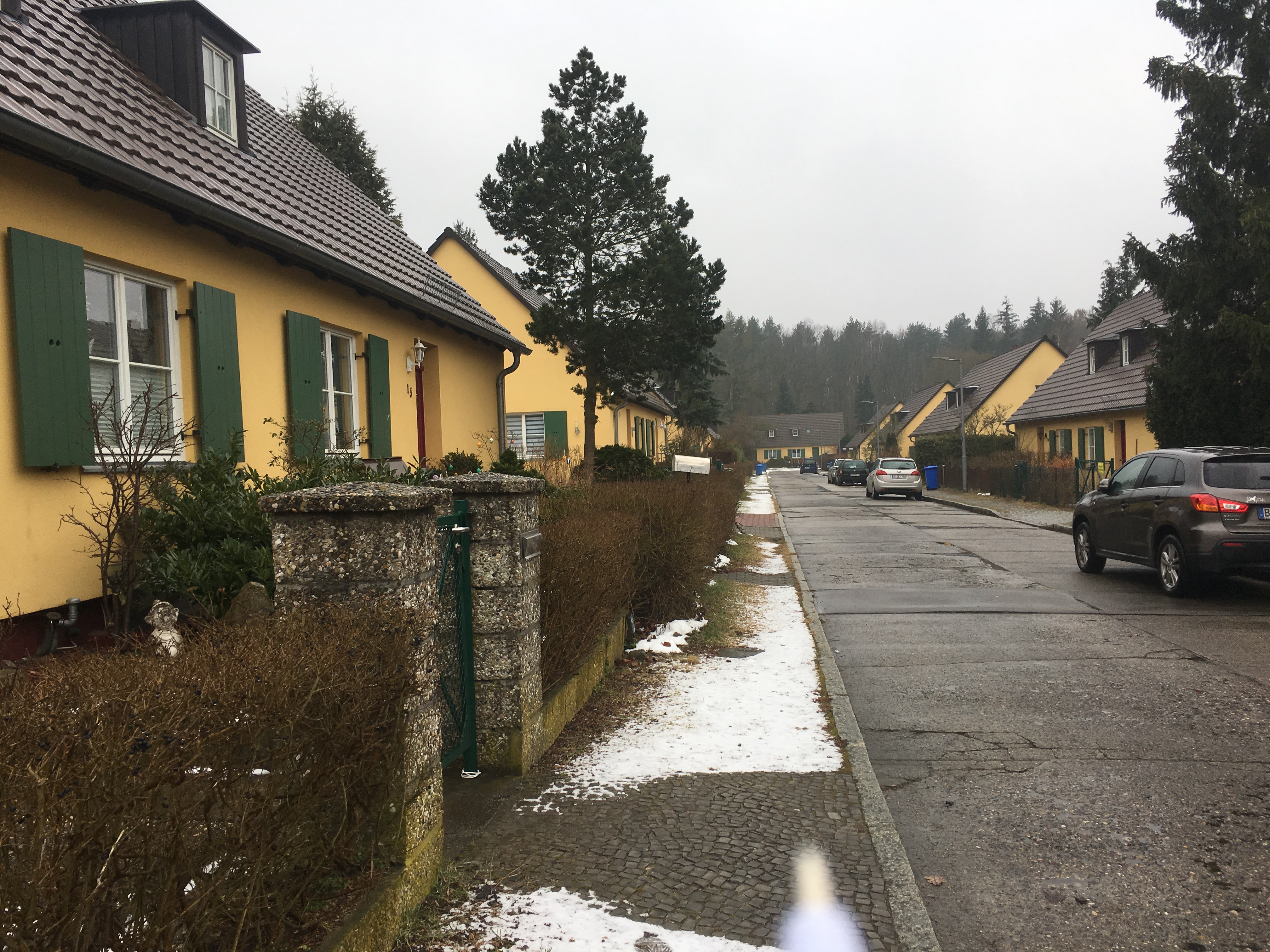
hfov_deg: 61.7
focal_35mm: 29
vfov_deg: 48.2
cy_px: 476
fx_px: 1064
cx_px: 635
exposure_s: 1/601
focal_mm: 4.15
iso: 25
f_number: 2.2
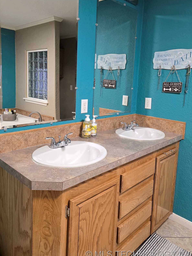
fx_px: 207
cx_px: 101
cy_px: 108
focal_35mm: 28
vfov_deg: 63.1
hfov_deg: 49.7
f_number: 1.7
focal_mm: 6.3
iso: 640
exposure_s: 1/120
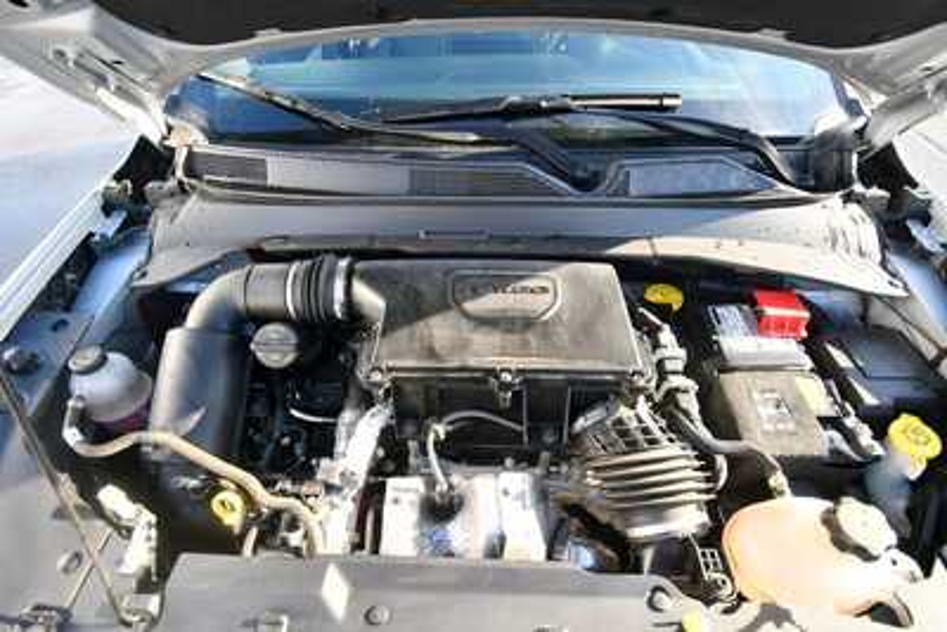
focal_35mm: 17
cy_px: 316
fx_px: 447
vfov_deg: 70.5
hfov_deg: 93.3
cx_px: 474
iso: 400
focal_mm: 11.5
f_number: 5
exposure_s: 1/250
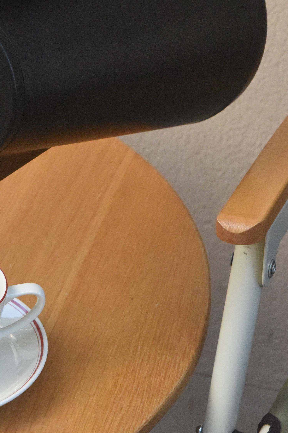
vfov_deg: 11.8
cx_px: -57
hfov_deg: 7.9
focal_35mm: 173
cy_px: 61
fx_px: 2076
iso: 6400
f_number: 8
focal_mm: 70
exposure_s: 1/1000
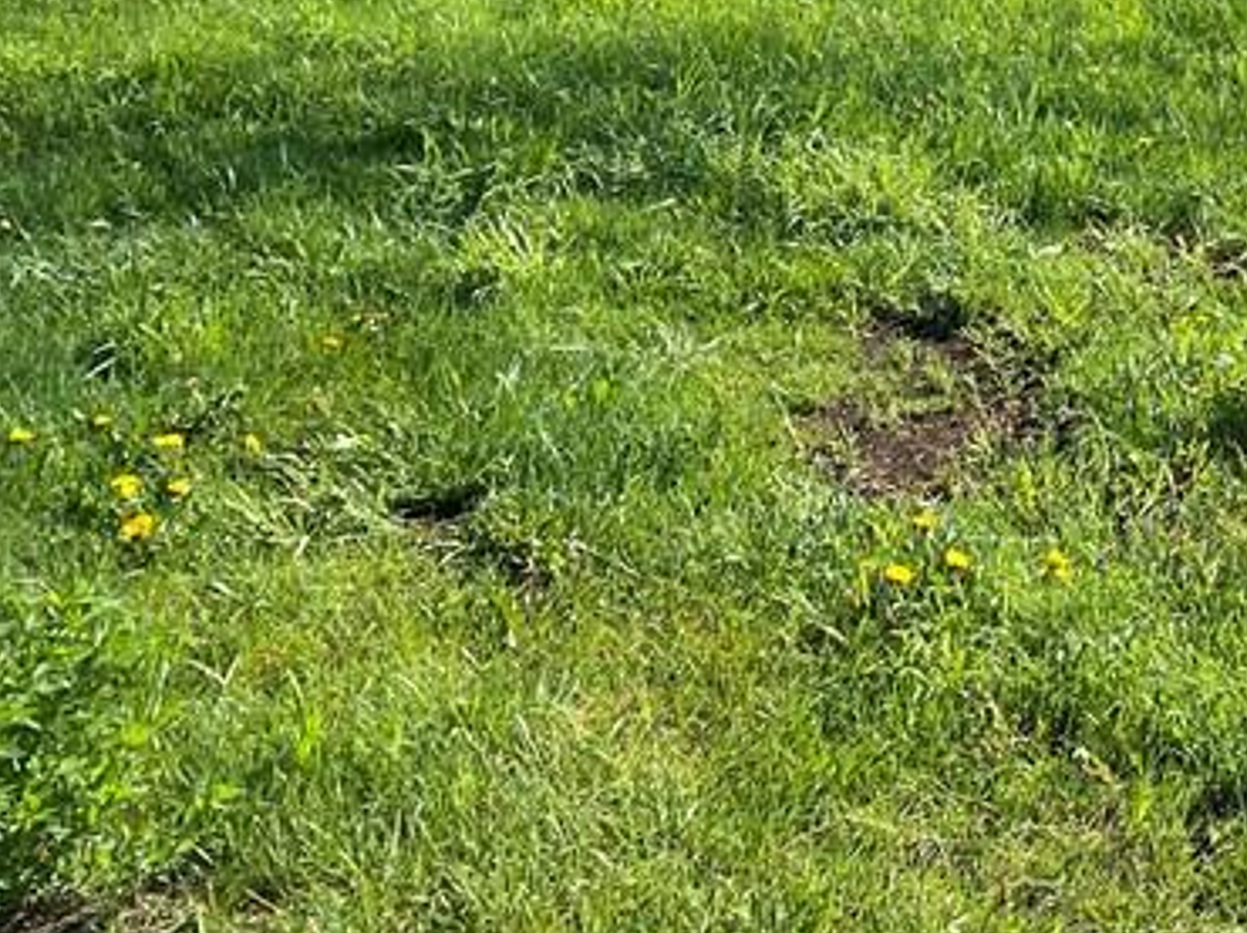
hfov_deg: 24.2
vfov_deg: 19.0
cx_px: 1547
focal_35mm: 72
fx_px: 2592
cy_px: -269
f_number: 1.8
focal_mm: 4.25
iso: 32
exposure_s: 1/1808
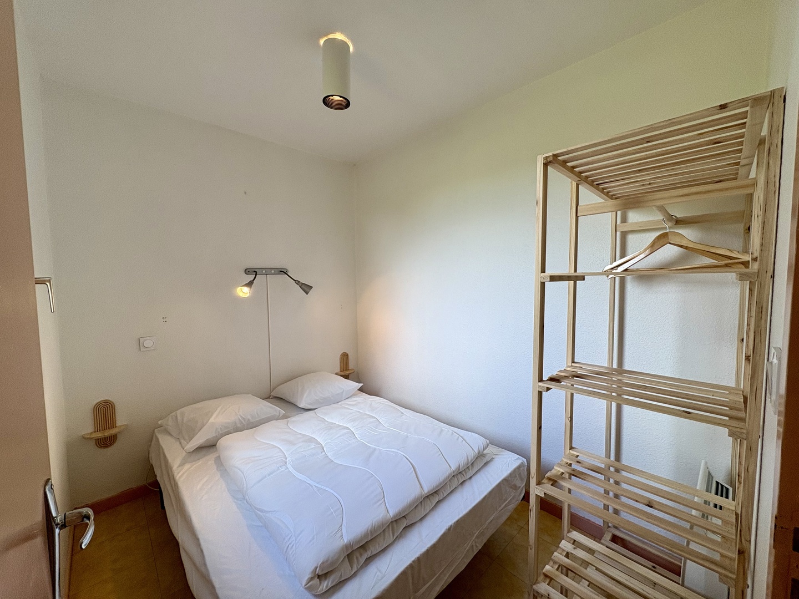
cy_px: 300
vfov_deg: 85.7
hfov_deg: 102.1
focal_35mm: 14
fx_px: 323
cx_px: 400
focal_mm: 2.22
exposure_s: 1/100
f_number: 2.2
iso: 64
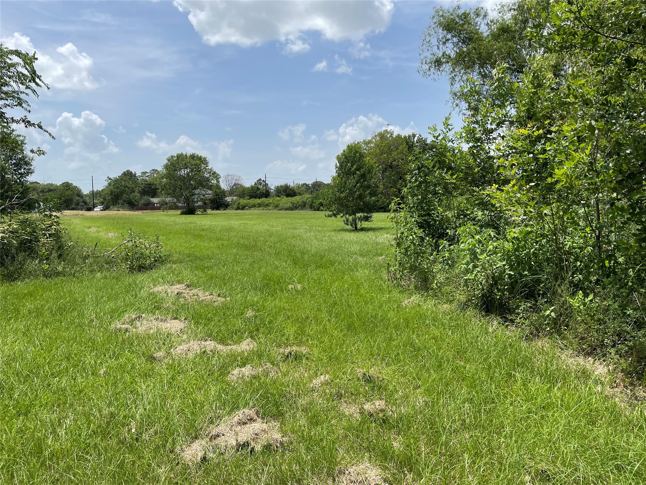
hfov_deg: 67.3
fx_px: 485
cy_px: 242
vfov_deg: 53.1
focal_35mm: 26
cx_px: 323
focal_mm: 4.2
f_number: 1.6
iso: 32
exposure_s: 1/4000
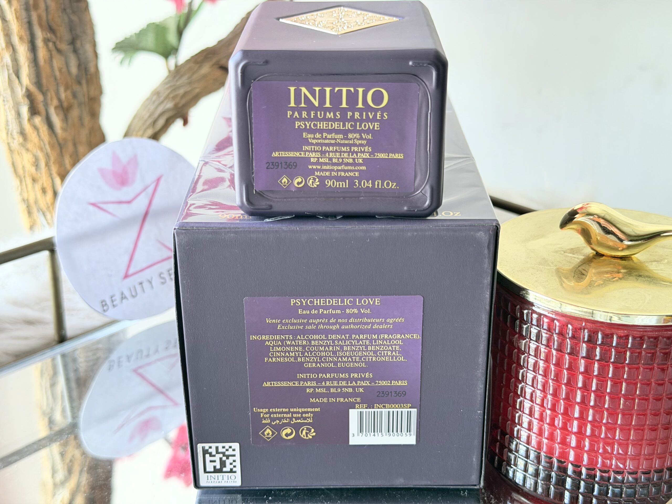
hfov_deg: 39.7
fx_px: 932
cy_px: 252
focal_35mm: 48
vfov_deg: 30.3
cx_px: 336
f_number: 1.78
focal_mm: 6.76
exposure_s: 1/40
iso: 400
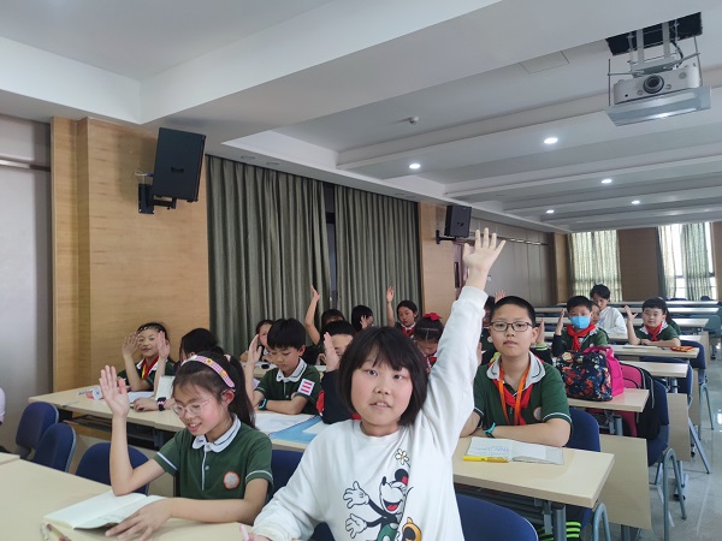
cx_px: 361
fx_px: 501
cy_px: 270
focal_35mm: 24
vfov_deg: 56.8
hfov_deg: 71.6
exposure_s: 1/50
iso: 291
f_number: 1.69
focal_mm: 6.72
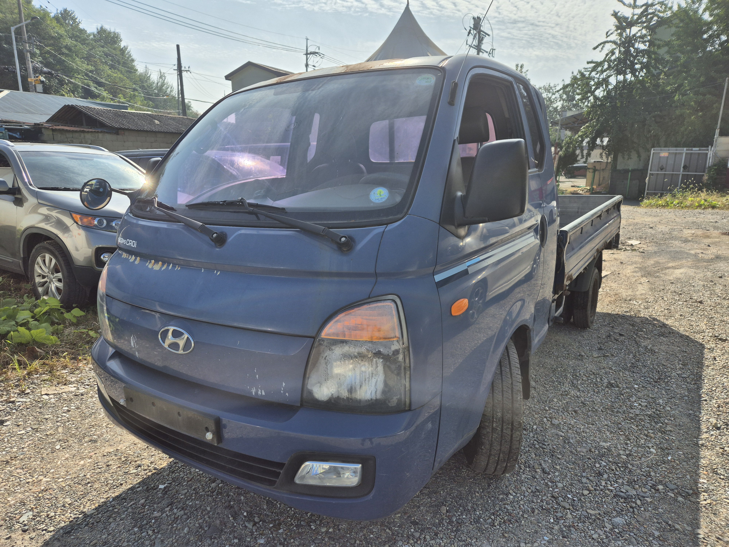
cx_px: 364
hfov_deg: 73.9
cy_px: 274
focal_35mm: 23
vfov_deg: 58.9
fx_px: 484
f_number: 1.8
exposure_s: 1/3320
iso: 25
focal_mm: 5.4
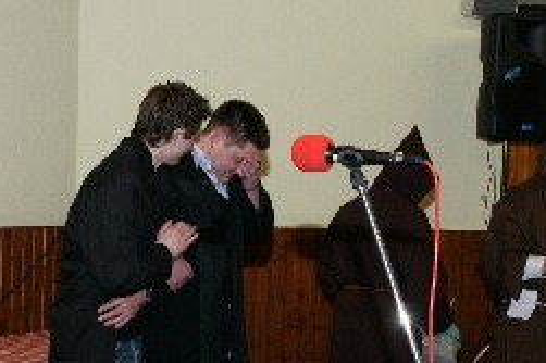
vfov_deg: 17.2
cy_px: 226
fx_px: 1197
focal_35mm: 79
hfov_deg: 25.5
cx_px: 157
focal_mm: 22
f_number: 10
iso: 800
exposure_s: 1/60
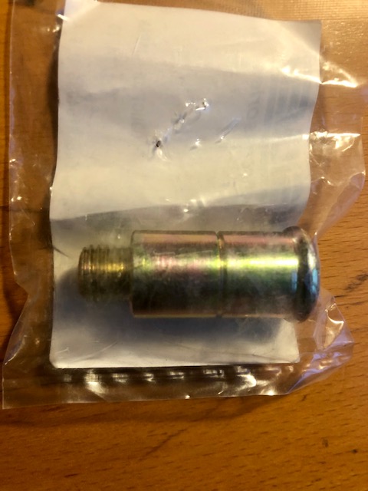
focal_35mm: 28
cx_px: 184
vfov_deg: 63.4
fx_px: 397
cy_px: 246
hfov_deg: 49.7
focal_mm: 3.99
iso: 80
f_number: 1.8
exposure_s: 1/17
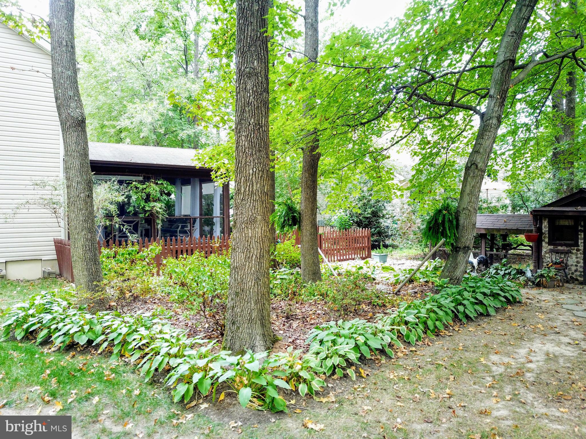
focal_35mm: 26
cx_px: 293
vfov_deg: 53.1
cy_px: 220
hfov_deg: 67.3
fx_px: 440
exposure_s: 1/25
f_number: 2.2
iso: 215
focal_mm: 4.73
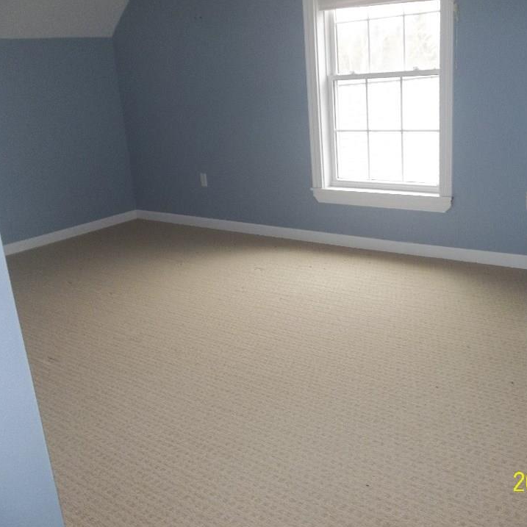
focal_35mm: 34
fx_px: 586
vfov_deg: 48.4
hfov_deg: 48.3
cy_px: 268
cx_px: 301
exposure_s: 1/40
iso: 160
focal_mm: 4.9
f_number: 3.5
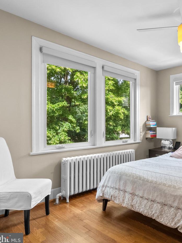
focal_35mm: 24
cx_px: 171
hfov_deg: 49.1
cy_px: 120
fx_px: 168
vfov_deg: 71.6
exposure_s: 1/8
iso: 250
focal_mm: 16
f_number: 8
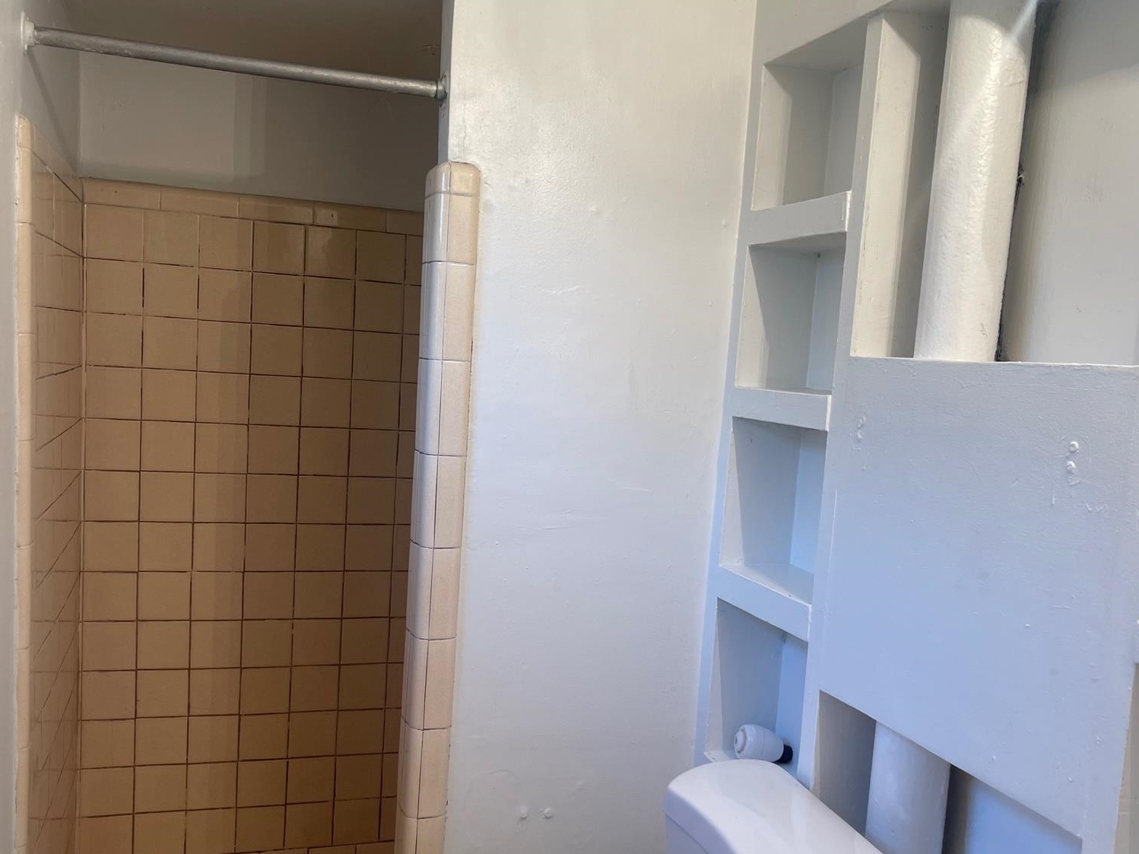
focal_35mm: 35
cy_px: 495
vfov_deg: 40.6
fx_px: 1151
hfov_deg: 52.6
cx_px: 572
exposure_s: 1/60
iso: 64
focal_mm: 5.1
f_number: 1.6
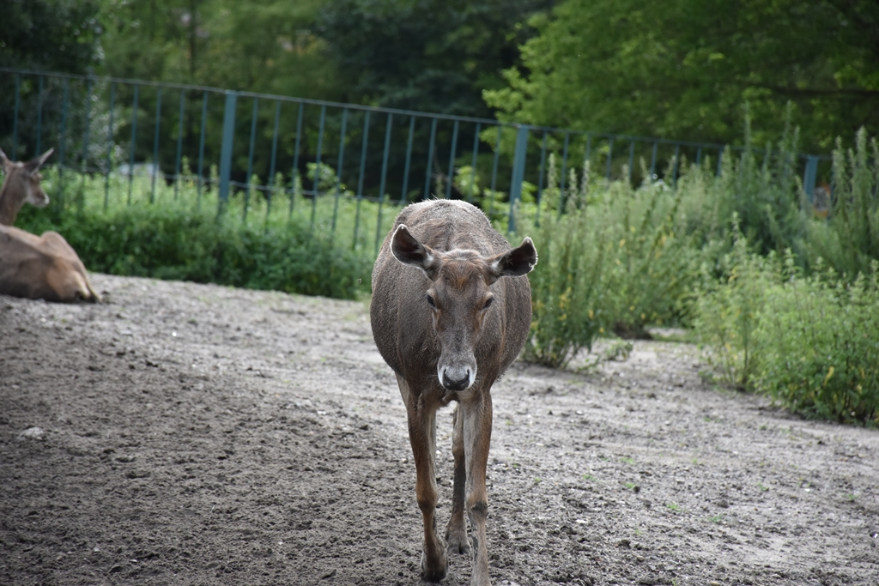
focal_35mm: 210
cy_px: 293
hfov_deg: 9.8
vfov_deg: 6.5
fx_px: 5128
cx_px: 440
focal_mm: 140
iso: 800
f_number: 5.6
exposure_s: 1/640
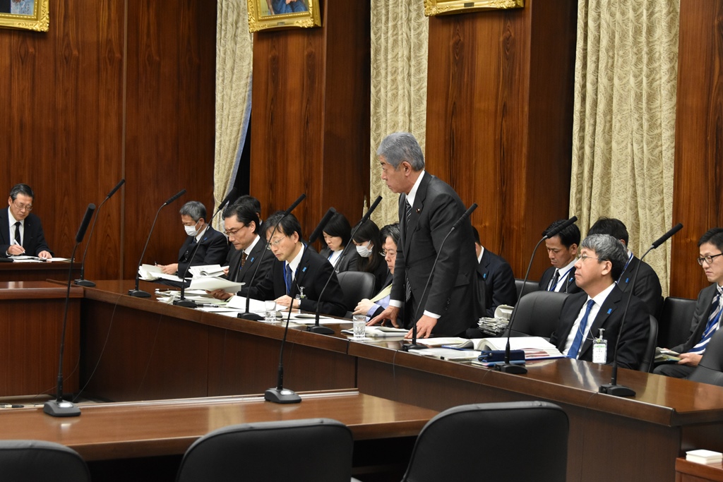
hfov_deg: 26.0
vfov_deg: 17.5
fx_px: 1567
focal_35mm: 78
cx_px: 362
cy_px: 241
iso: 2500
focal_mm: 52
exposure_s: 1/160
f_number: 6.3
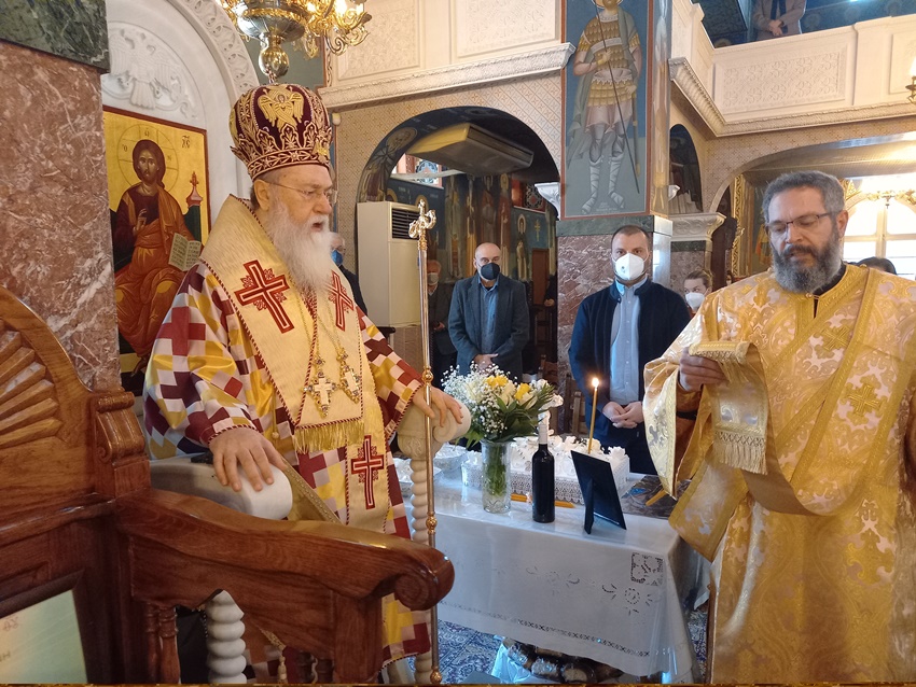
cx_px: 458
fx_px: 662
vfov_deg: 54.9
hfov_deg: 69.4
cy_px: 344
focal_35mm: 25
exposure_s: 1/16.7
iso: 1000
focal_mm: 4.6
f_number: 2
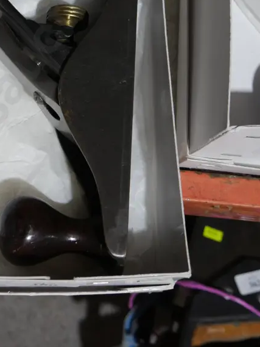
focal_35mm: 72
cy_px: 59
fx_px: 721
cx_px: 32
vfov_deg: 26.4
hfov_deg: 20.1
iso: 320
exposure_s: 1/60
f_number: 5
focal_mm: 20
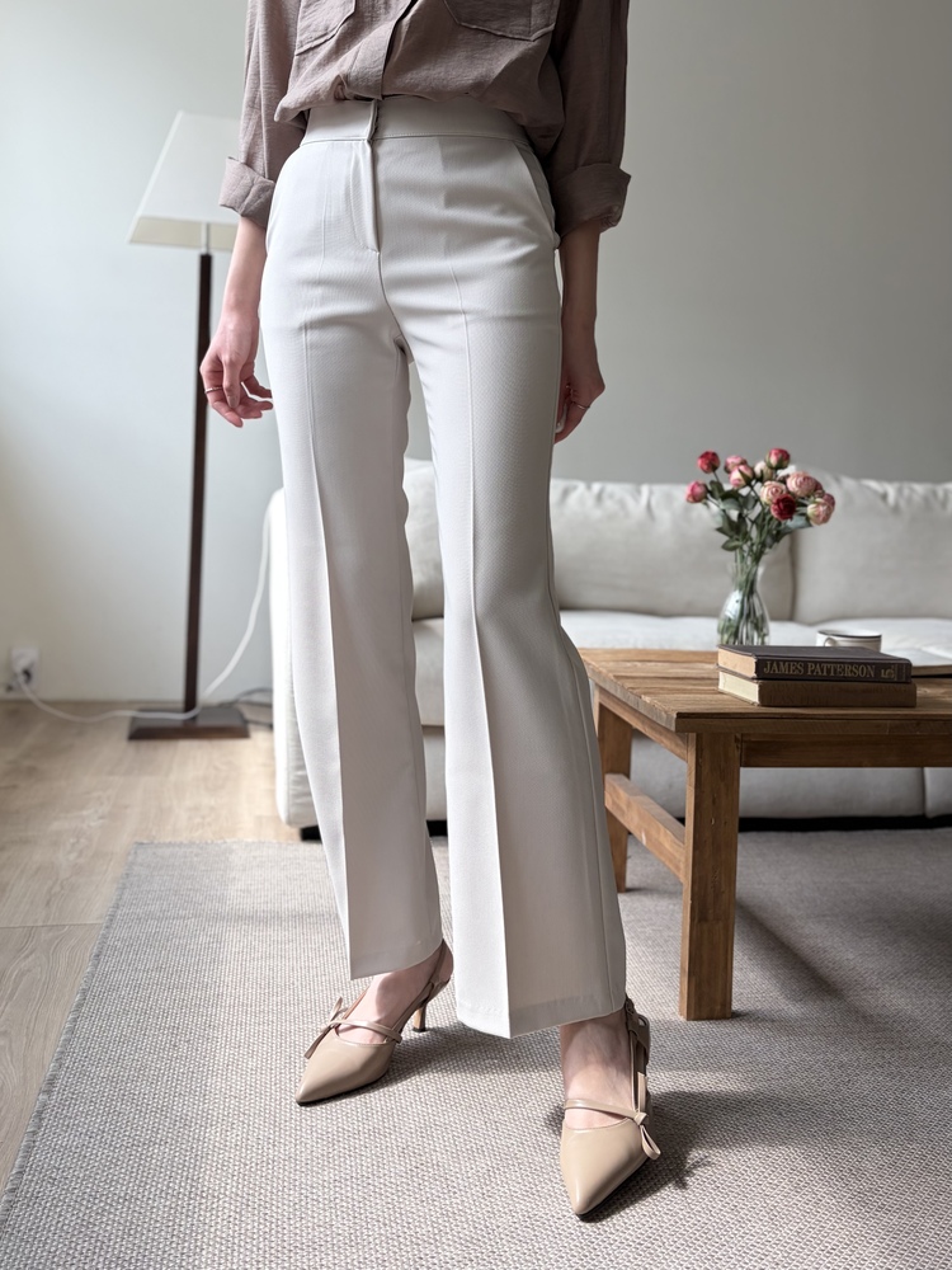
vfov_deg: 67.3
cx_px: 476
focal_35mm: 26
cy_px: 635
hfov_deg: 53.1
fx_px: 953
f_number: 1.6
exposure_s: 1/286
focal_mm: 5.96
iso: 40
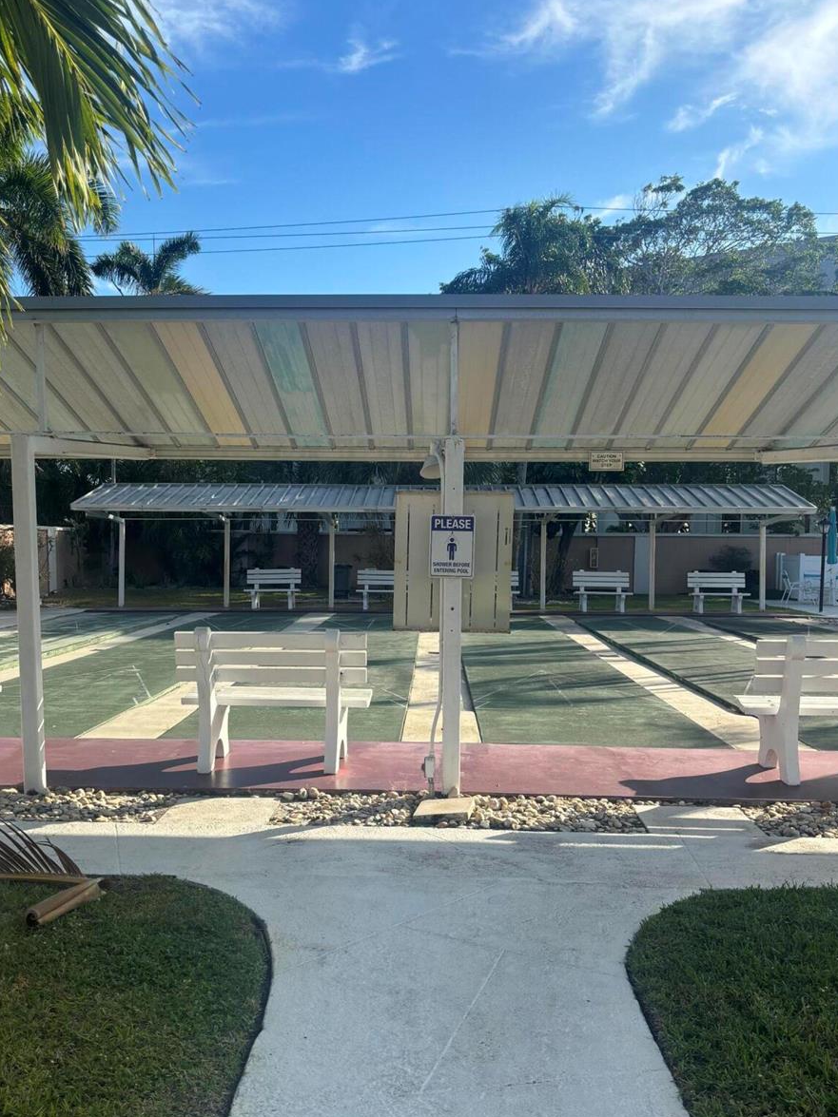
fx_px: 1098
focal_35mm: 34
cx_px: 379
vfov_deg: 53.9
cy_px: 605
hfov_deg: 41.7
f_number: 1.6
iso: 50
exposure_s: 1/2105
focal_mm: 5.96
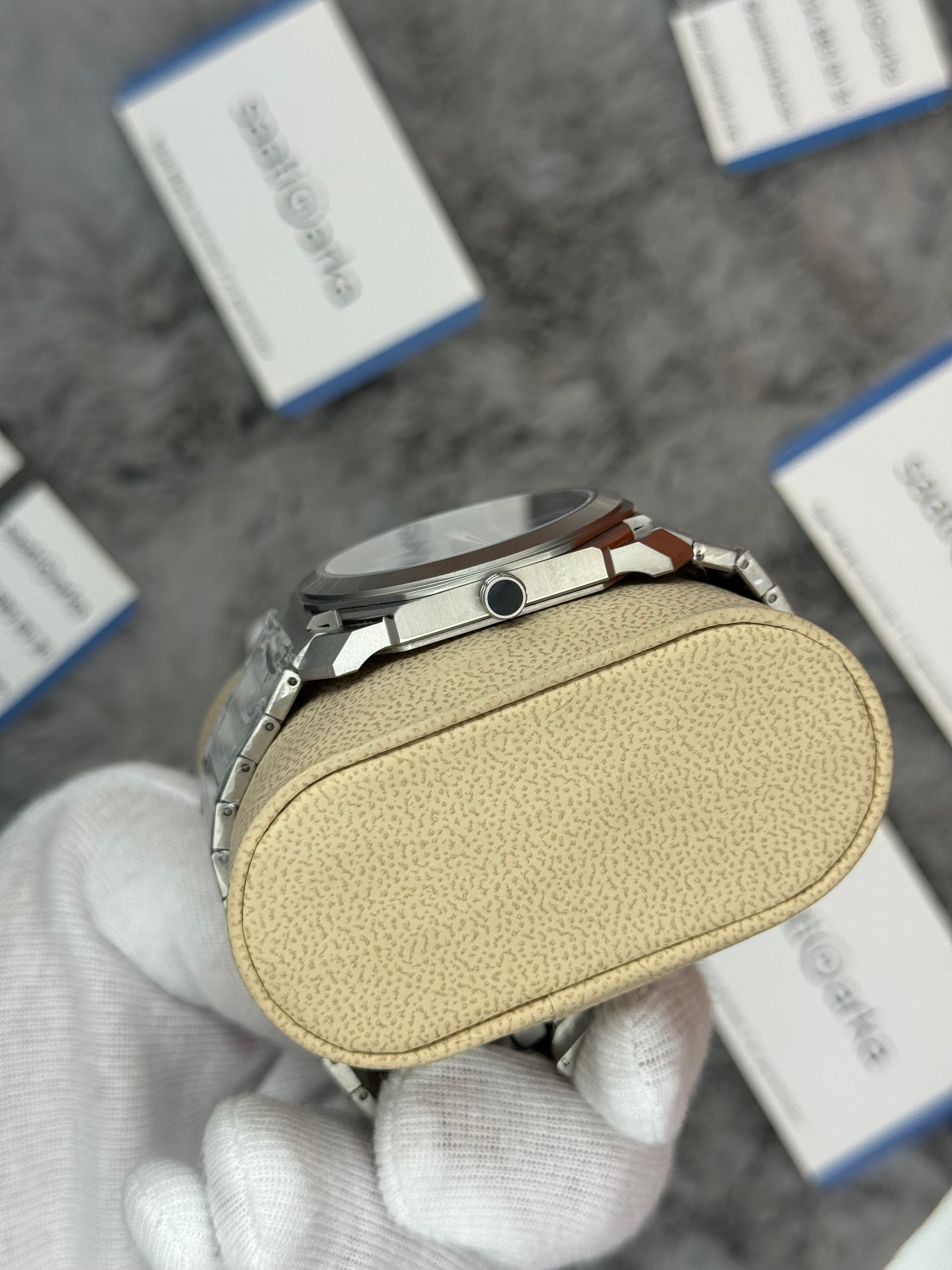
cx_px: 476
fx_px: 1760
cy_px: 635
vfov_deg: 39.7
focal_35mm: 48
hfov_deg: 30.3
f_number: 1.78
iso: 64
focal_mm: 6.76
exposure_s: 1/875
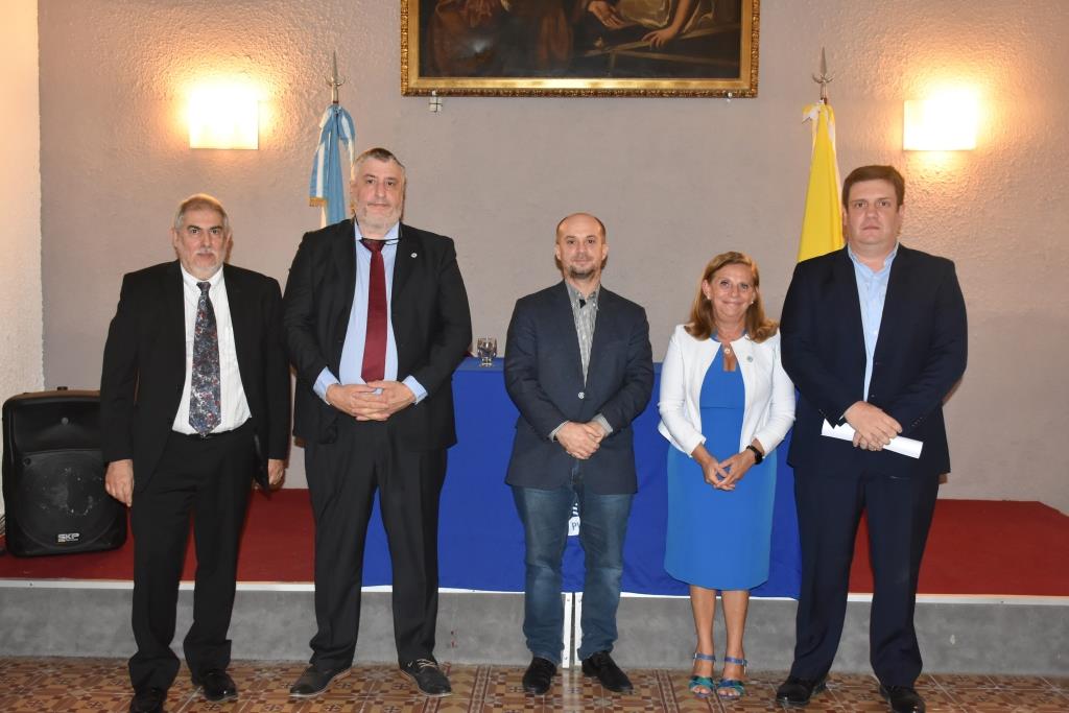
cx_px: 534
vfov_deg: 38.4
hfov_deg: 55.1
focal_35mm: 34
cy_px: 356
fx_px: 1025
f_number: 5.6
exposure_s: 1/60
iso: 1600
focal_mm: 23
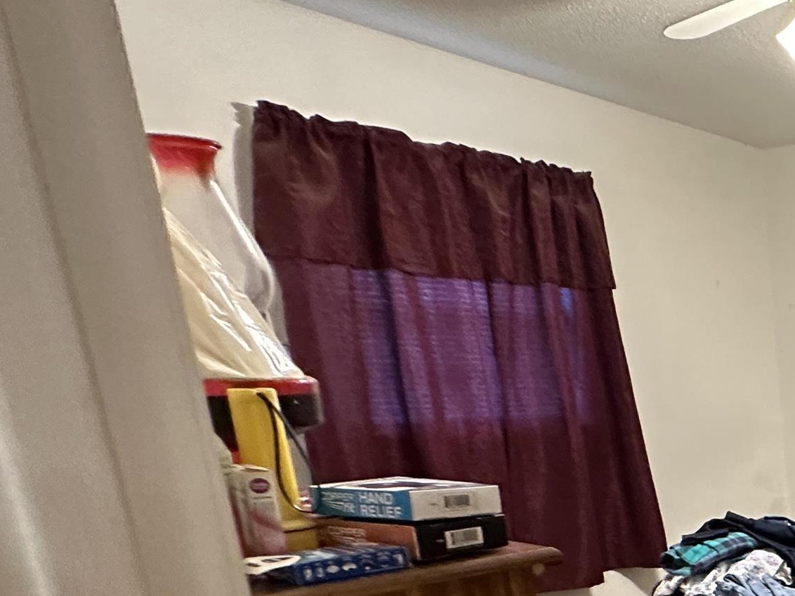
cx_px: 1071
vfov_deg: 34.5
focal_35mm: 38
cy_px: 589
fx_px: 873
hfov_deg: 33.3
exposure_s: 1/60
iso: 640
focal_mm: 2.22
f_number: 2.2
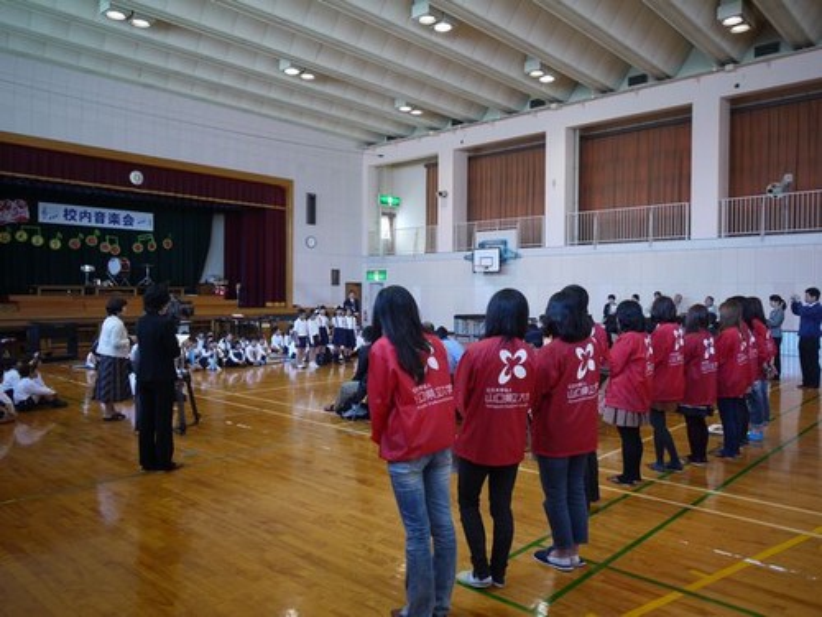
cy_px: 308
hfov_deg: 63.4
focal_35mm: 28
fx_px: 665
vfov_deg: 49.7
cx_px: 411
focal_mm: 14
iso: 160
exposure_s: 1/30
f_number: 4
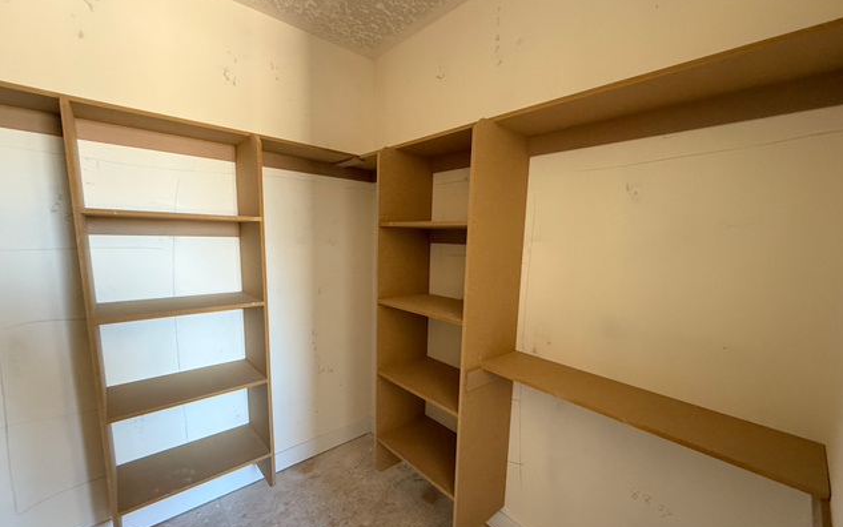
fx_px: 345
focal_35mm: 15
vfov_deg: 74.6
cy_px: 289
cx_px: 425
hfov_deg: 101.4
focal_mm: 2.22
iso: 500
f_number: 2.2
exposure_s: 1/60
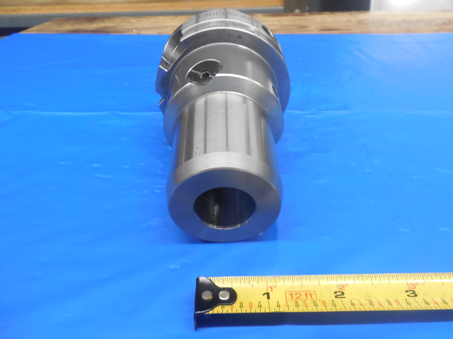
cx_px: 231
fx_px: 340
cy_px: 167
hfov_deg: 67.3
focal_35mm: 26
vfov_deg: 53.1
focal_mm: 4.5
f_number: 3.3
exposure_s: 1/30
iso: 400
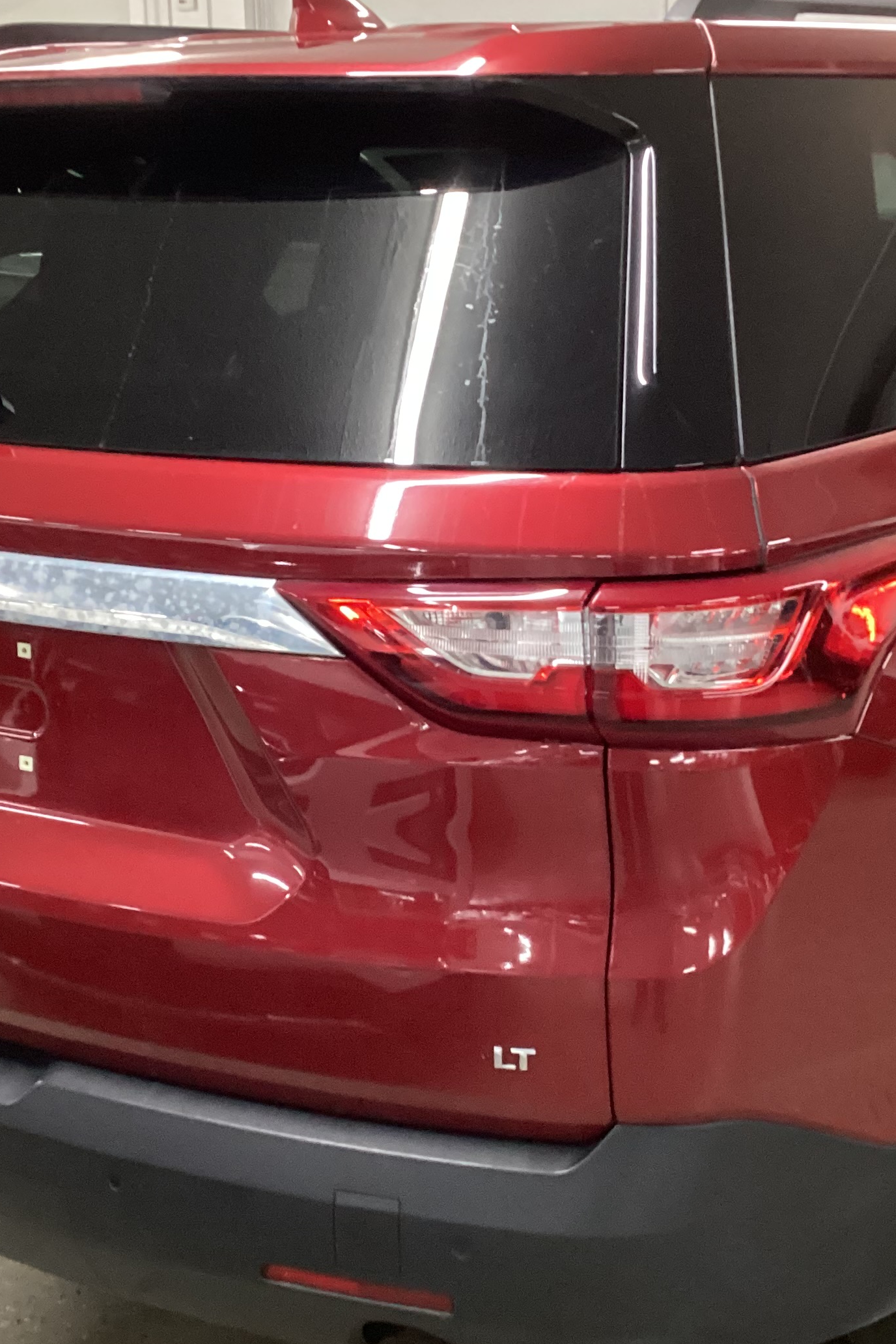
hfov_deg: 26.5
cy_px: 702
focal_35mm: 51
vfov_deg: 38.9
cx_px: 481
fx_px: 1903
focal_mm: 3.3
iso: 400
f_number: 2.4
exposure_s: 1/30
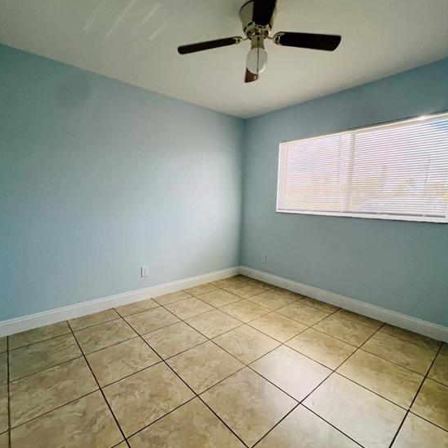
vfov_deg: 87.4
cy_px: 236
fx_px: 234
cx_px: 222
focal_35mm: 16
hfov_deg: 87.4
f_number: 1.8
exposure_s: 1/120
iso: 80
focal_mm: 1.57
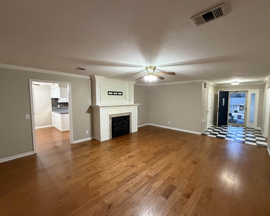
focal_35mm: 15
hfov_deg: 96.6
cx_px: 146
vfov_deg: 84.0
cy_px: 107
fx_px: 120
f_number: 2.2
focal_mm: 2.22
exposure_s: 1/60
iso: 640
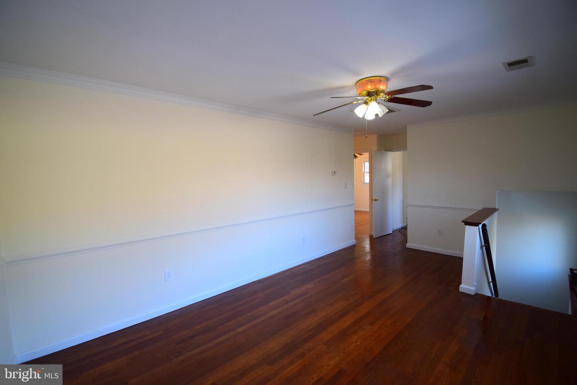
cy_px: 192
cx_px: 288
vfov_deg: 77.3
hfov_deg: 100.4
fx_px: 240
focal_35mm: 15
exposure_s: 1/125
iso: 400
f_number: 5.6
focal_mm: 10
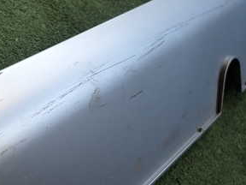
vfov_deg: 28.0
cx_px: 56
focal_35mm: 52
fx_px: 370
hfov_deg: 35.8
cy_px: 110
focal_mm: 4.5
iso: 160
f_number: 2
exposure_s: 1/125
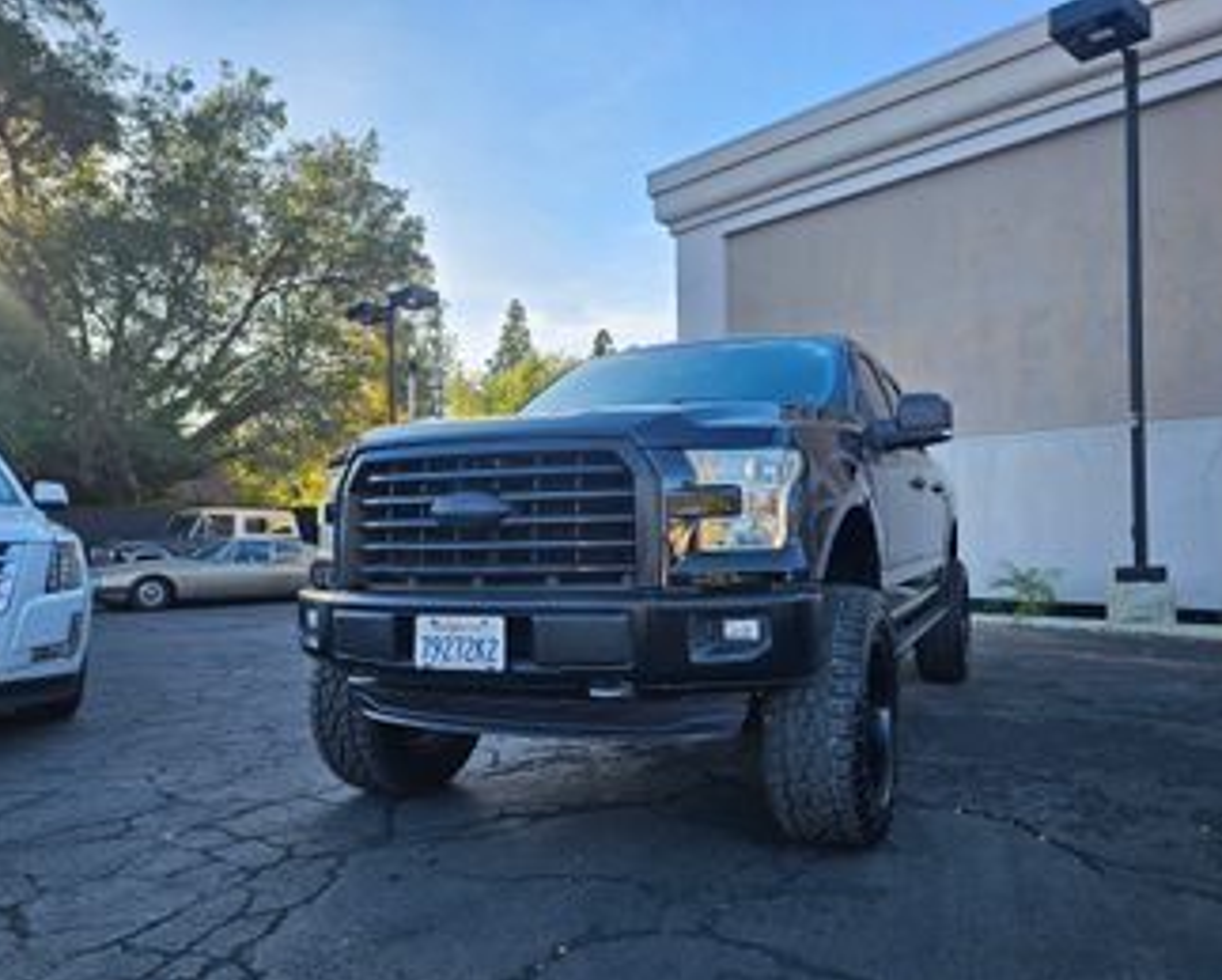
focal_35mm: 25
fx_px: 905
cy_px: 507
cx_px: 666
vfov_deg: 56.8
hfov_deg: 67.9
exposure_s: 1/230
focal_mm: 6.3
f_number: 1.7
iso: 20
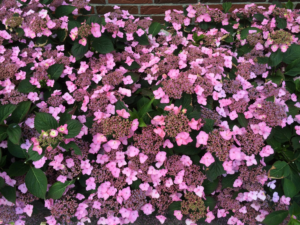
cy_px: 112
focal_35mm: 30
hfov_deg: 60.0
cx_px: 150
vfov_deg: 46.8
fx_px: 260
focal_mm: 4.12
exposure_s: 1/622
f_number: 2.2
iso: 32
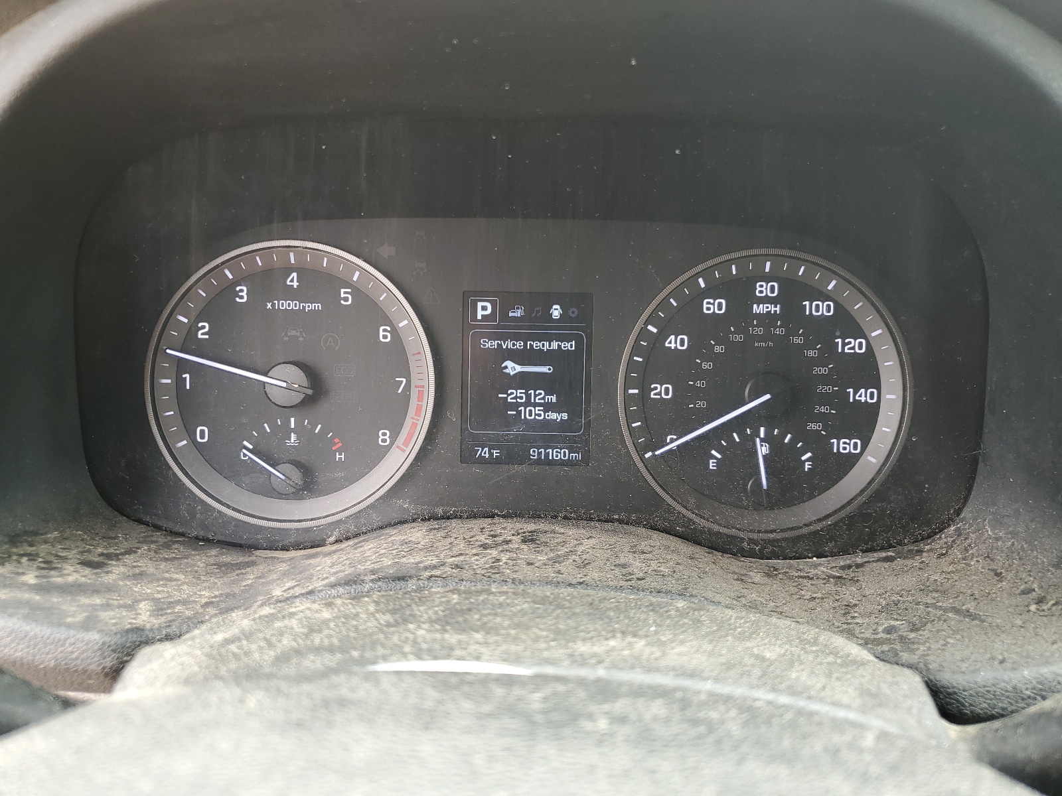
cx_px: 531
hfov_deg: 67.3
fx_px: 798
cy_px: 398
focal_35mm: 26
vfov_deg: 53.1
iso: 53
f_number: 1.5
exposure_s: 1/60.2
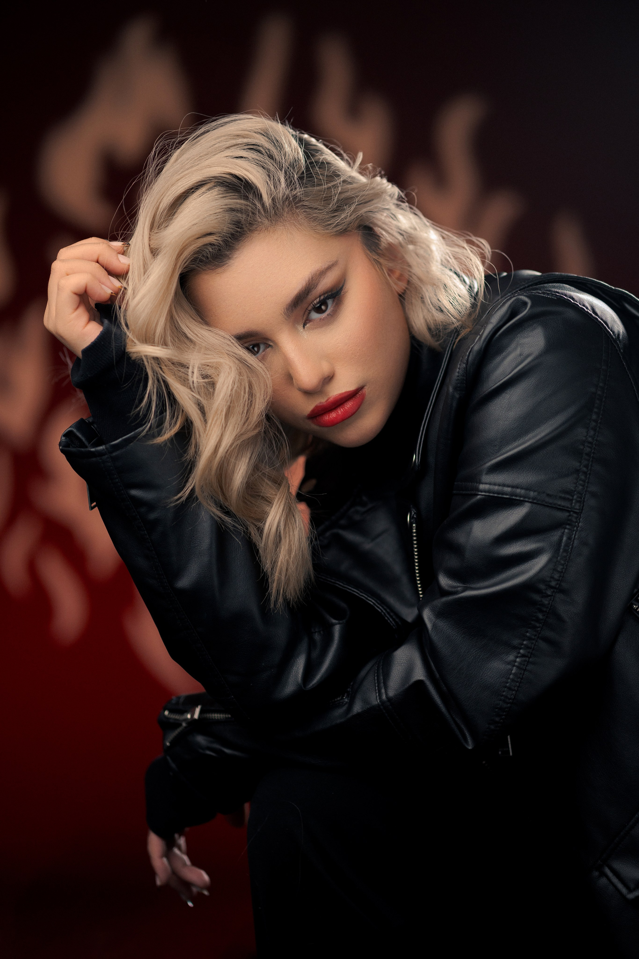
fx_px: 2263
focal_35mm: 85
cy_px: 480
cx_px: 320
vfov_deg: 23.9
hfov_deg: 16.1
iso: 320
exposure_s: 1/400
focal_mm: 85
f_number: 2.5
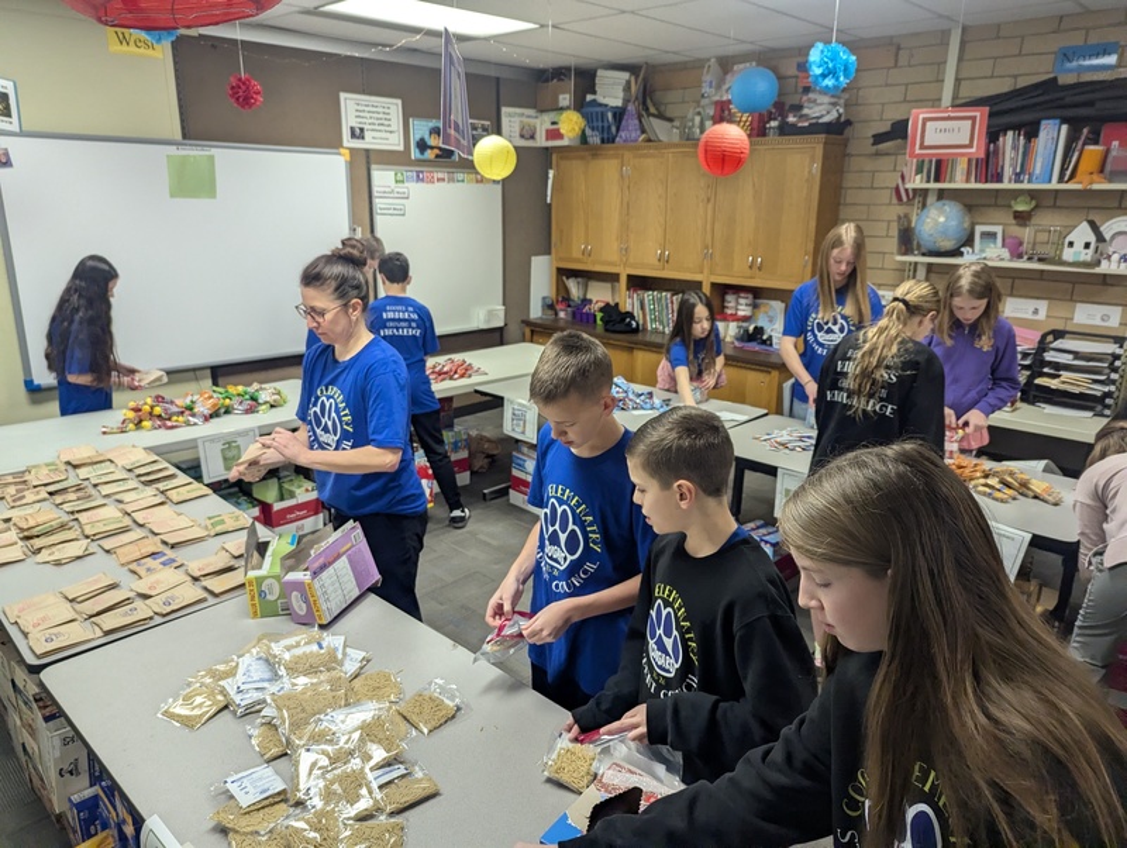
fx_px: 782
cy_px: 424
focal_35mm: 24
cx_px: 564
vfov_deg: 56.9
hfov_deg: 71.5
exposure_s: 1/245
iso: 660
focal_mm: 6.81
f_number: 1.85
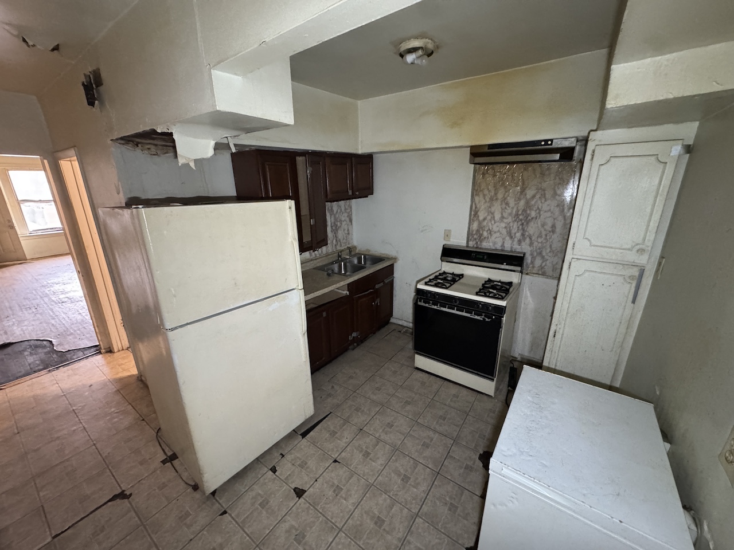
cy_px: 275
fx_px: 297
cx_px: 367
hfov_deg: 102.1
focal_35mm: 14
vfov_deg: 85.7
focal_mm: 2.22
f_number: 2.2
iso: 1000
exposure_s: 1/40
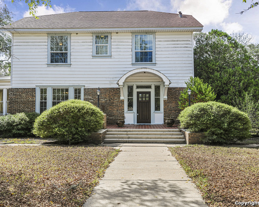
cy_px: 105
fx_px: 219
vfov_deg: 50.6
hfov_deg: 61.0
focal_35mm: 29
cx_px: 114
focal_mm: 24.5
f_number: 13
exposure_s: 1/250
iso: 250
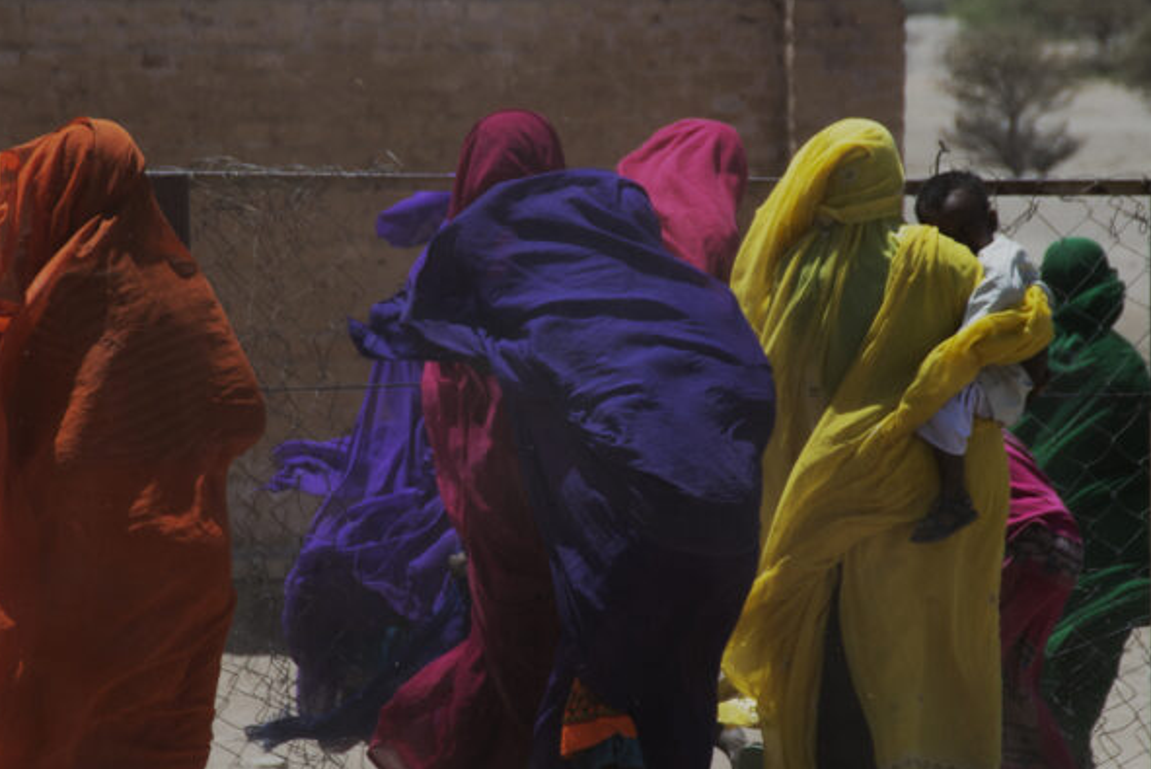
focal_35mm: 156
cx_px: 456
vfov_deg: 8.8
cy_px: 476
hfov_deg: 13.1
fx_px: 4991
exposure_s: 1/1600
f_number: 5.6
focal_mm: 120
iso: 250
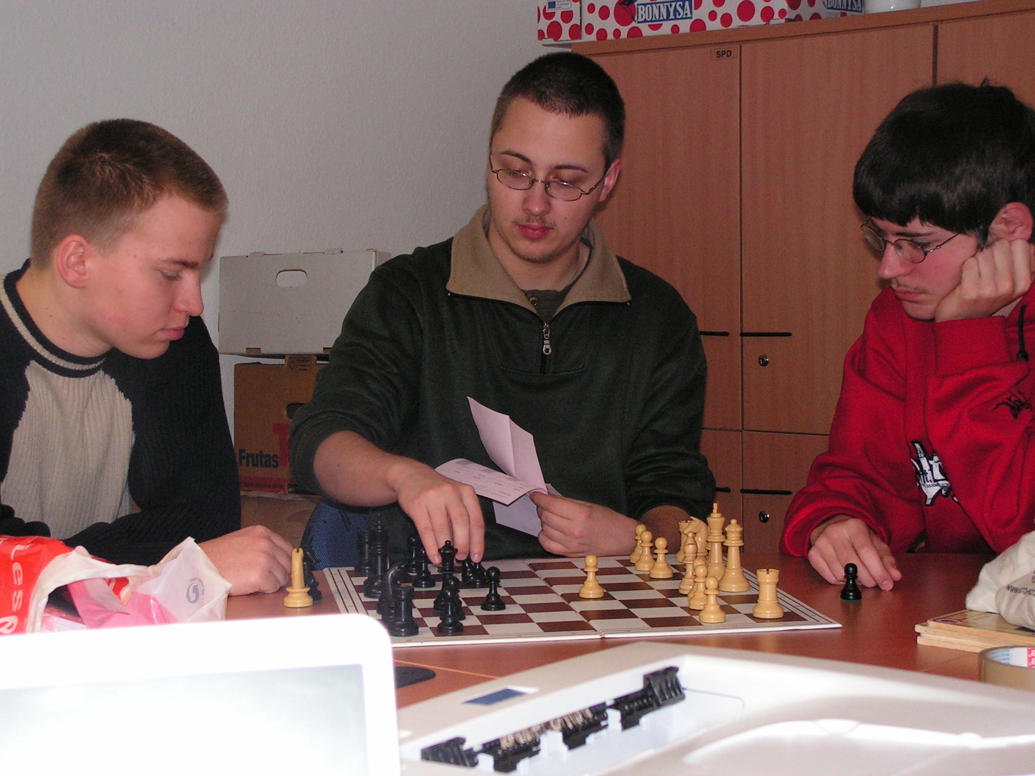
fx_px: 2033
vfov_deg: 21.6
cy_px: 388
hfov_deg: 28.6
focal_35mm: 68
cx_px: 518
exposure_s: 1/80
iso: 200
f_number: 3.3
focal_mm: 11.4
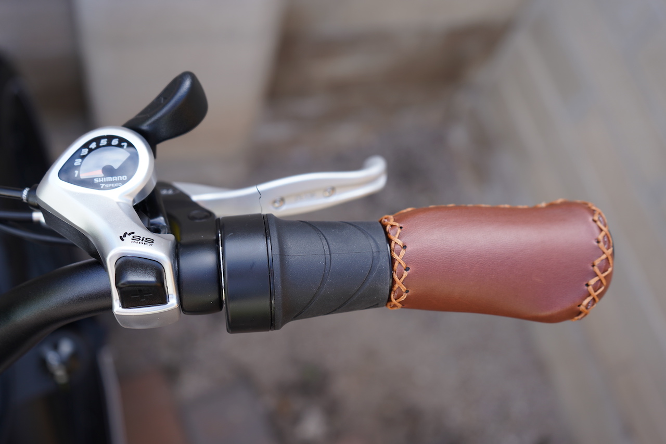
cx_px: 333
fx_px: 740
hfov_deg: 48.5
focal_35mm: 40
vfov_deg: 33.4
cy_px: 222
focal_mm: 40
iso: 200
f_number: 4
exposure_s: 1/160
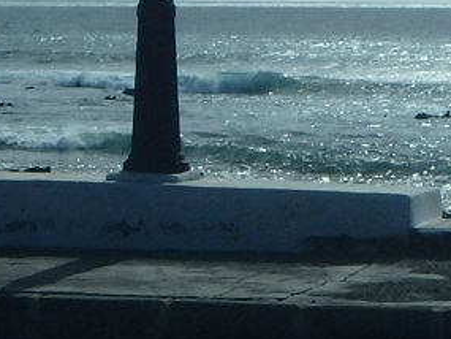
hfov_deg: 10.6
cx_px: 392
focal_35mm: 186
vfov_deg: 8.0
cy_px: 5
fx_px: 2424
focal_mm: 9.4
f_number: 8.6
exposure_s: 1/640
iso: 125
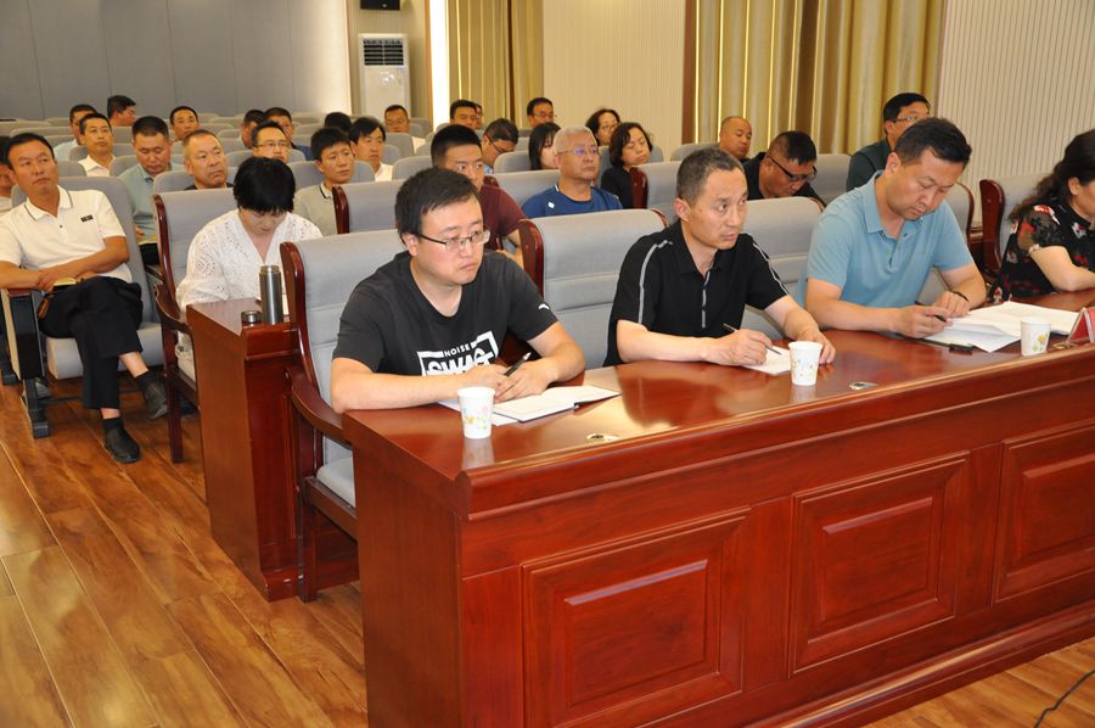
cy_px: 364
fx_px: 1139
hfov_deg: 51.3
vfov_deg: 35.4
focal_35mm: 38
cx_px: 548
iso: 800
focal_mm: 25
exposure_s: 1/60
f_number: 4
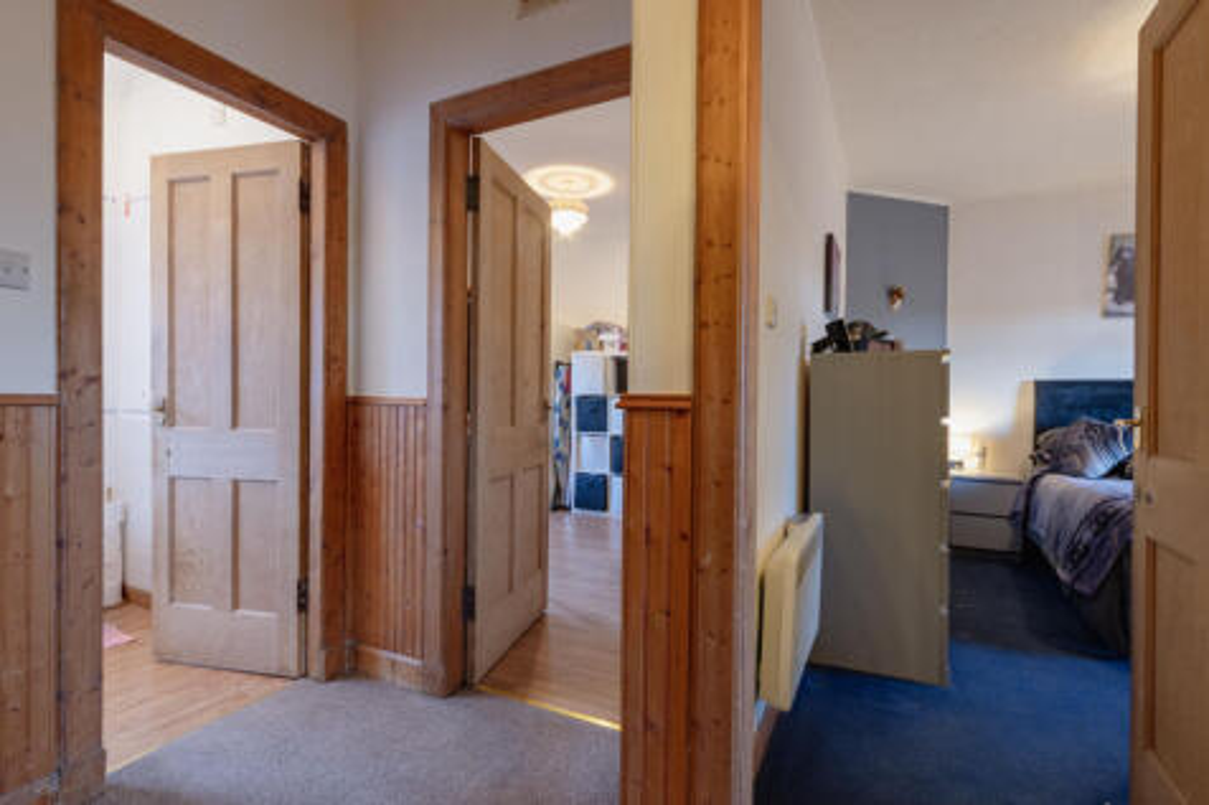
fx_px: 571
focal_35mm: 17
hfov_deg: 93.3
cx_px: 604
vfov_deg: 70.4
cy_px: 402
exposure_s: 1/3
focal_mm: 17
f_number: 8
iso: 500
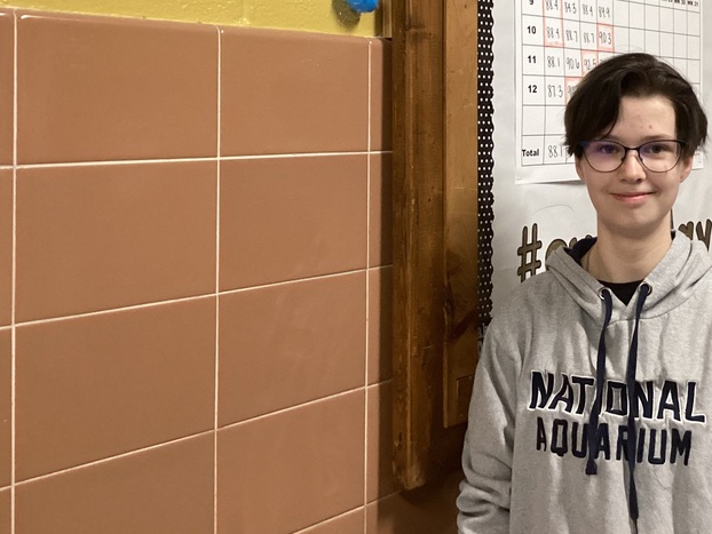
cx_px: 553
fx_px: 1049
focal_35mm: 51
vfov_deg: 28.0
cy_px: 112
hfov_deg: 36.4
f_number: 2.4
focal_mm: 3.3
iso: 320
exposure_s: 1/60
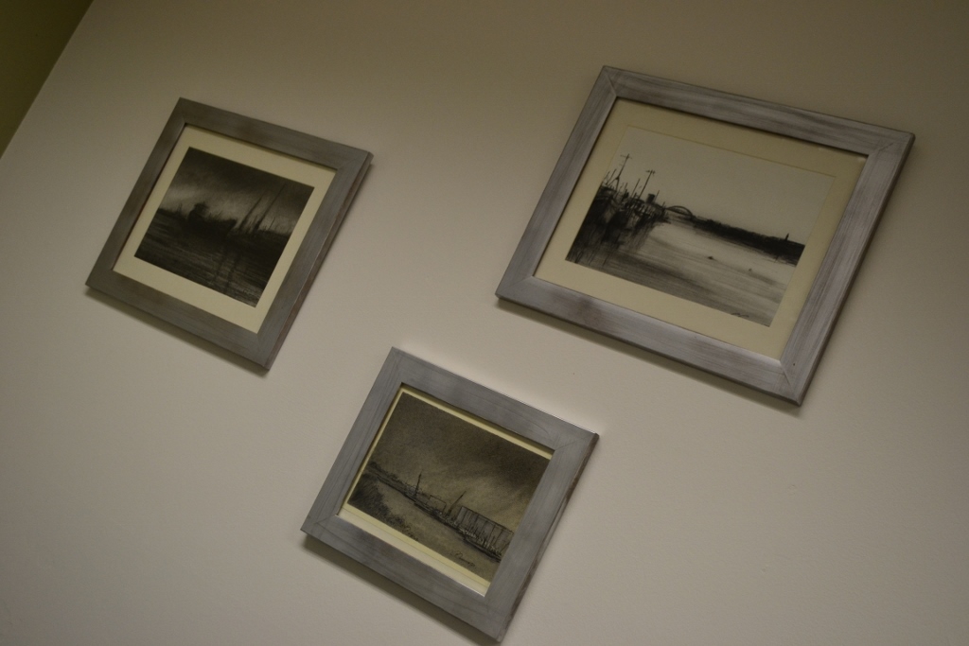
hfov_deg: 49.5
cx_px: 484
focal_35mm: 39
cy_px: 323
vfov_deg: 34.2
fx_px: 1050
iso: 800
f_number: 4.5
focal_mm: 26
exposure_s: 1/60
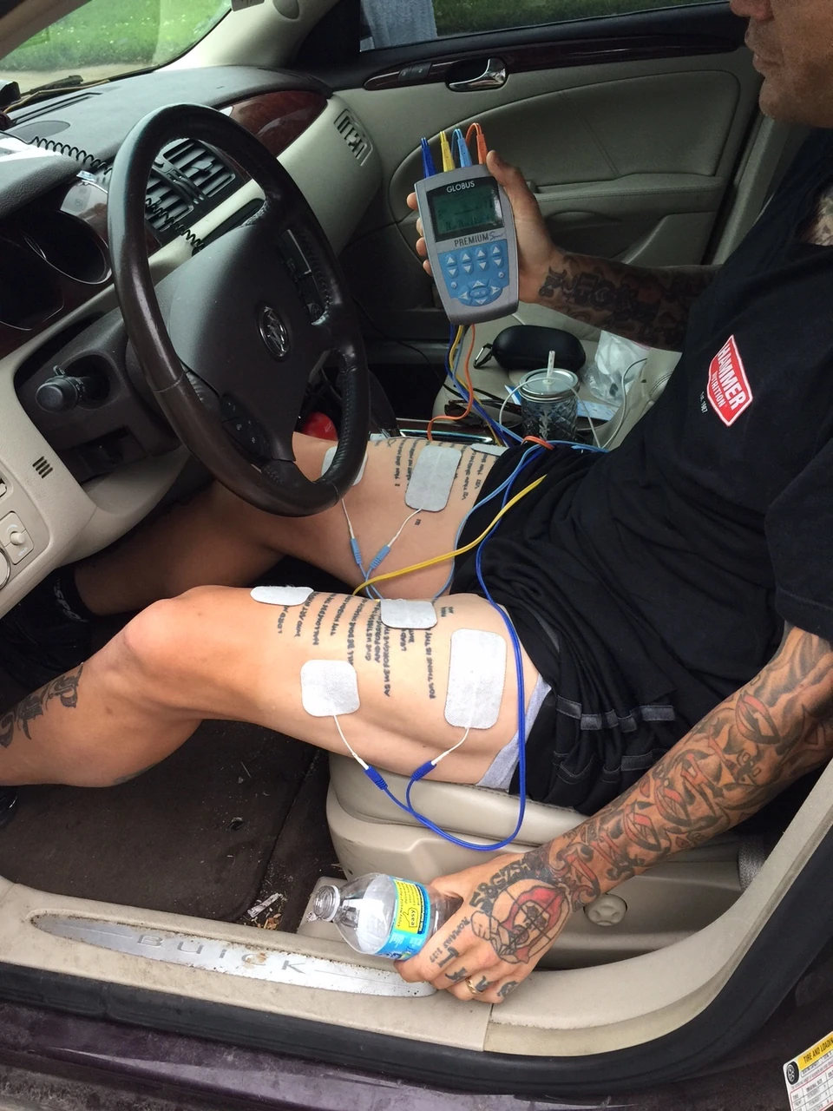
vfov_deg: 61.7
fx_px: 930
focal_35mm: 29
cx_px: 416
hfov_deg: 48.2
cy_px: 556
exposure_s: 1/30
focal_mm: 4.15
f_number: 2.2
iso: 40
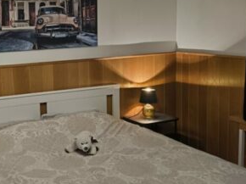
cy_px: 70
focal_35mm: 53
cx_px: 42
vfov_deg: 27.4
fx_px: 376
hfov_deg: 34.8
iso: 1000
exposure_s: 1/25
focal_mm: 6.92
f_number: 1.9
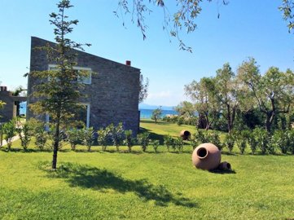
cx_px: 147
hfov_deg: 56.9
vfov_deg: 44.1
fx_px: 272
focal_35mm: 32
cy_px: 110
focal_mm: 3.3
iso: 32
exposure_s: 1/2203
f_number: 2.4
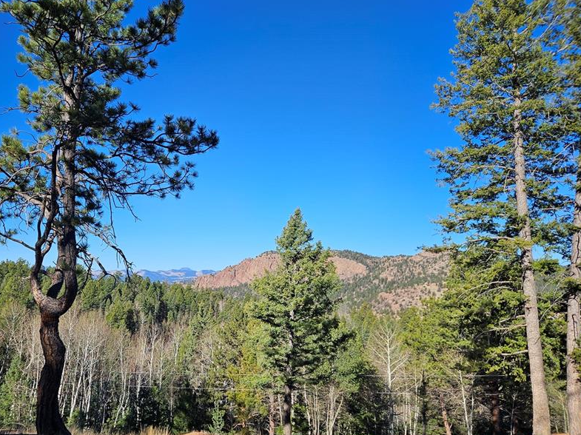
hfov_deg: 59.3
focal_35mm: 30
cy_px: 229
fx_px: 503
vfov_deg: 46.7
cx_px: 221
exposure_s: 1/1819
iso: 25
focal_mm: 5.4
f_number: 1.8
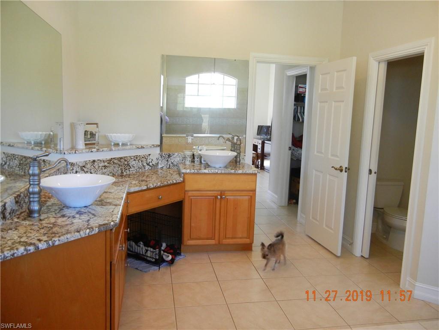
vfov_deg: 46.8
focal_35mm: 30
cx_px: 220
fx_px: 380
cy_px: 165
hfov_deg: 60.0
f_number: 3.5
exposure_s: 1/53.6
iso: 400
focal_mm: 5.4
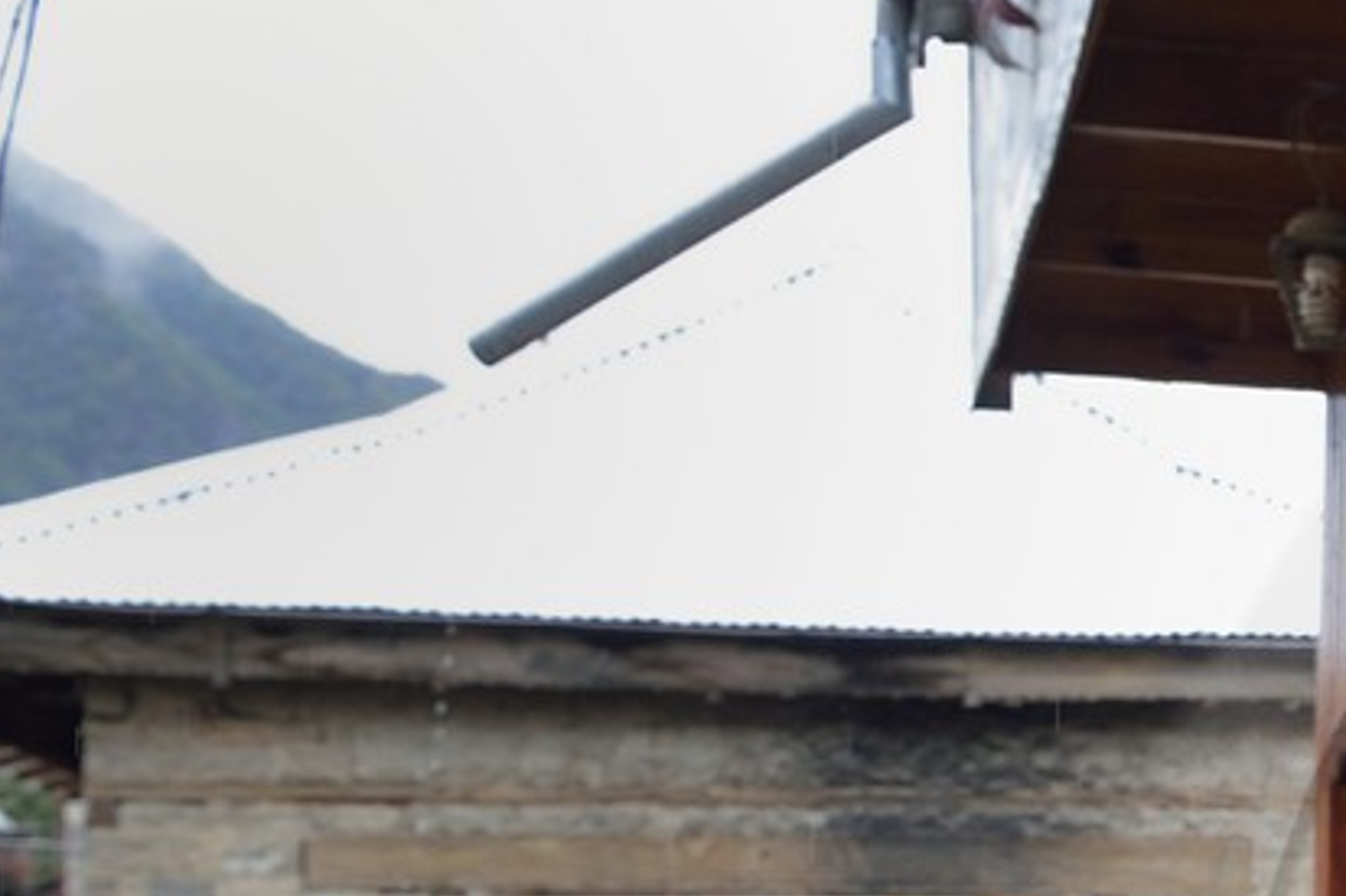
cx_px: 2412
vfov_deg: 13.9
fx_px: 3476
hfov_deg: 17.7
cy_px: 1267
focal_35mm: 93
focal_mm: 24
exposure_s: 1/250
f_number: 4.5
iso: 800
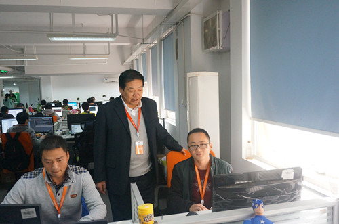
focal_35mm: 32
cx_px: 170
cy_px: 112
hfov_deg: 59.6
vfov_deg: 41.5
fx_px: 296
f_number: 4
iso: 2500
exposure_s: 1/160
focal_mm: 21
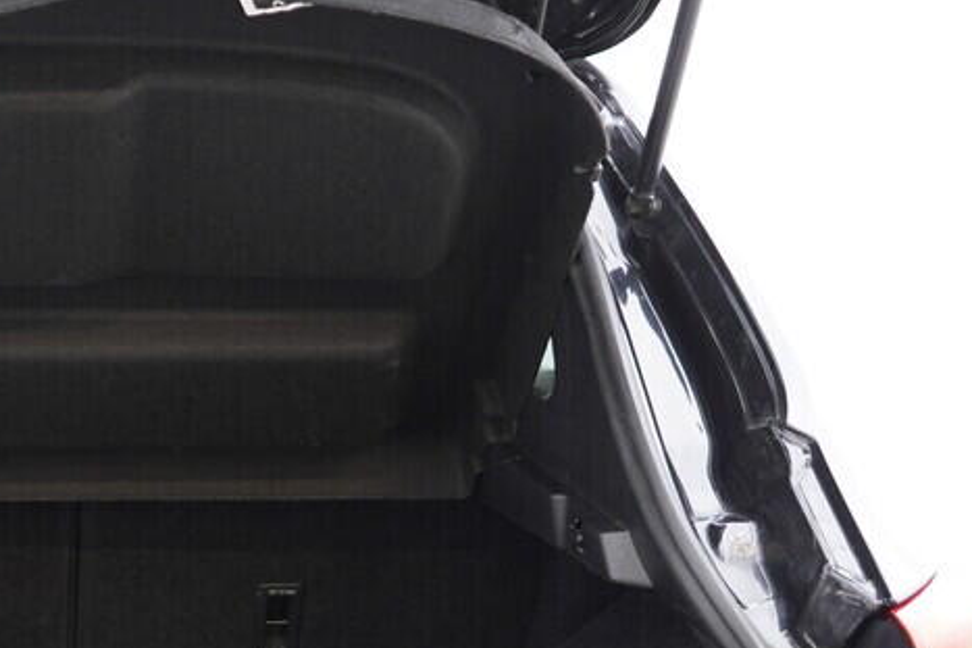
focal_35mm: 79
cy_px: 624
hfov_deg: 24.2
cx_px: -67
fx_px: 2132
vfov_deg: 16.9
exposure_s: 1/40
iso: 400
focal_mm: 24
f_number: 2.8
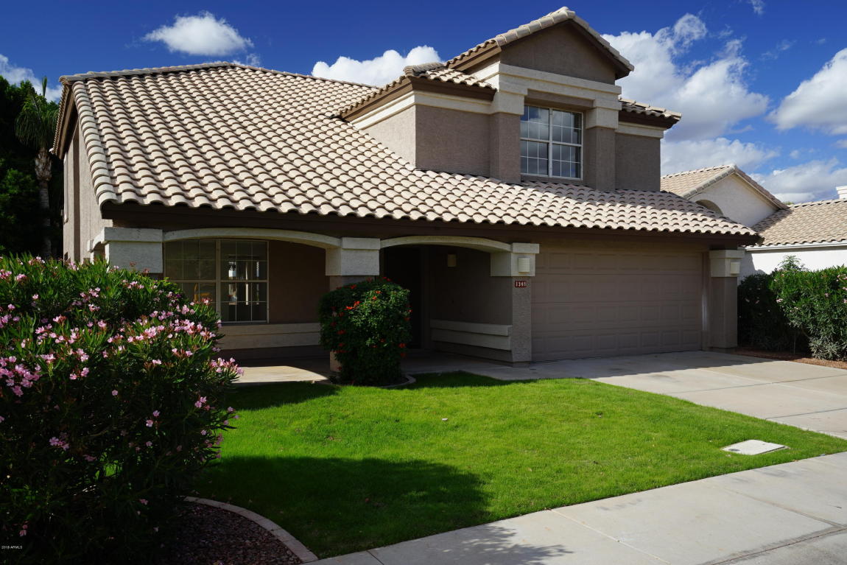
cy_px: 282
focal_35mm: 30
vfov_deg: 43.6
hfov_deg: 61.9
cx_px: 424
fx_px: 706
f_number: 9
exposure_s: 1/80
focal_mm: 30
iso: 100
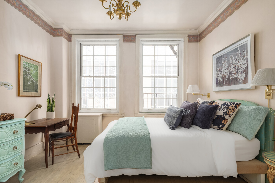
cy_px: 92
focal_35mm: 17
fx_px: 130
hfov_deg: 93.3
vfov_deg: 70.4
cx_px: 138
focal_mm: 17
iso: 800
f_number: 22
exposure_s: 1/1.43
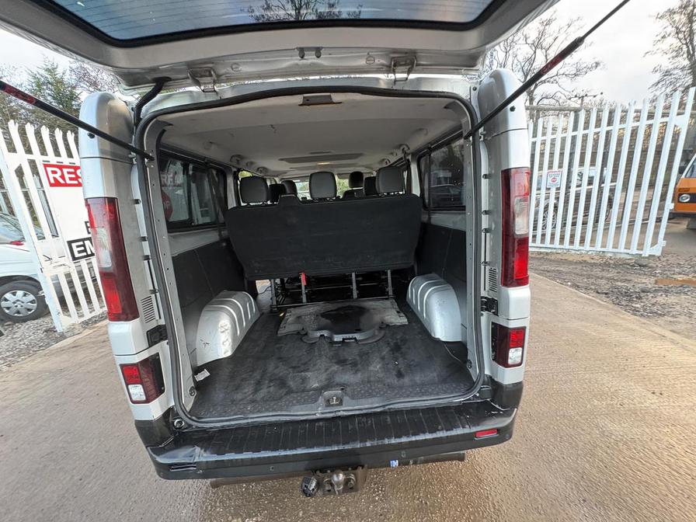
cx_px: 348
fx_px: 281
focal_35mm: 14
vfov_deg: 85.7
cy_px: 261
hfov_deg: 102.1
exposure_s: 1/60
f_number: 2.2
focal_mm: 2.22
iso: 500
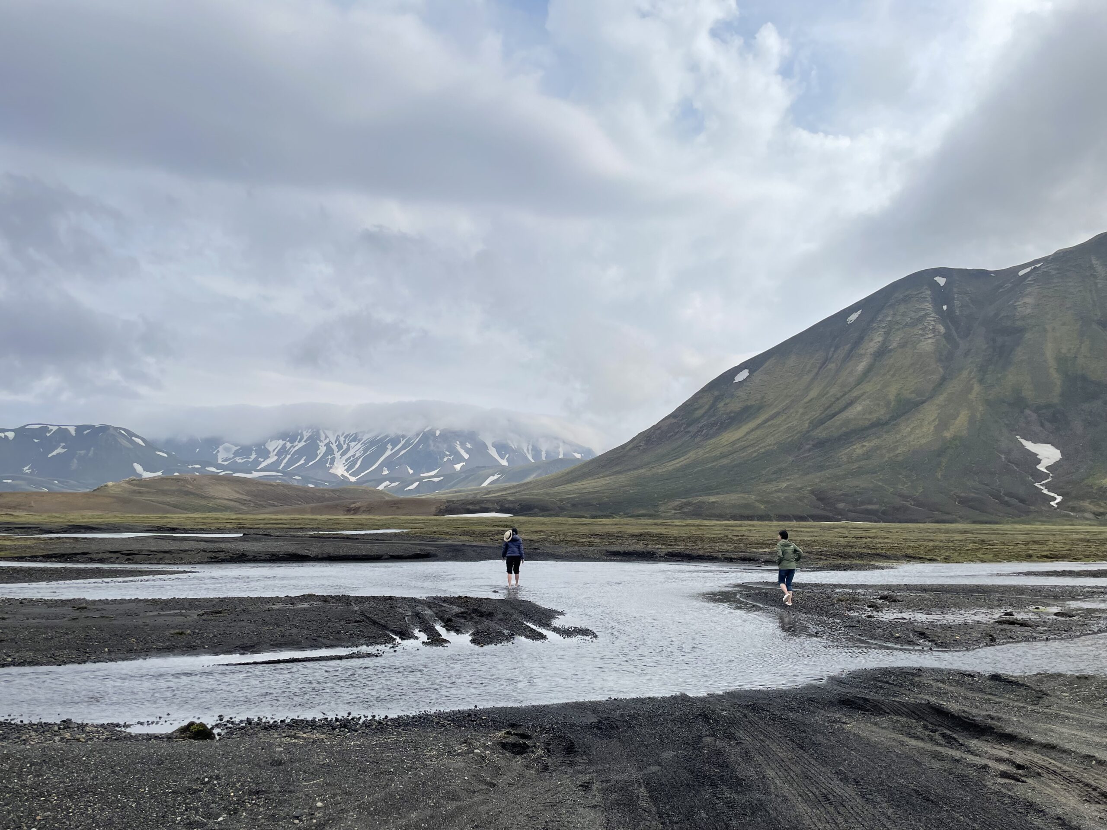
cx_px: 554
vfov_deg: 53.1
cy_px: 415
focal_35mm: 26
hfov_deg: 67.3
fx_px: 831
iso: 32
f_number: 1.6
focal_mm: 4.2
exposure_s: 1/5051
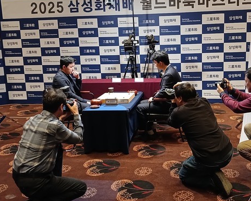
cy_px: 90
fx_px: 304
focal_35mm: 41
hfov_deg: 44.4
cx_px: 157
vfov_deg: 36.4
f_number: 1.8
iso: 500
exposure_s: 1/20
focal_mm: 4
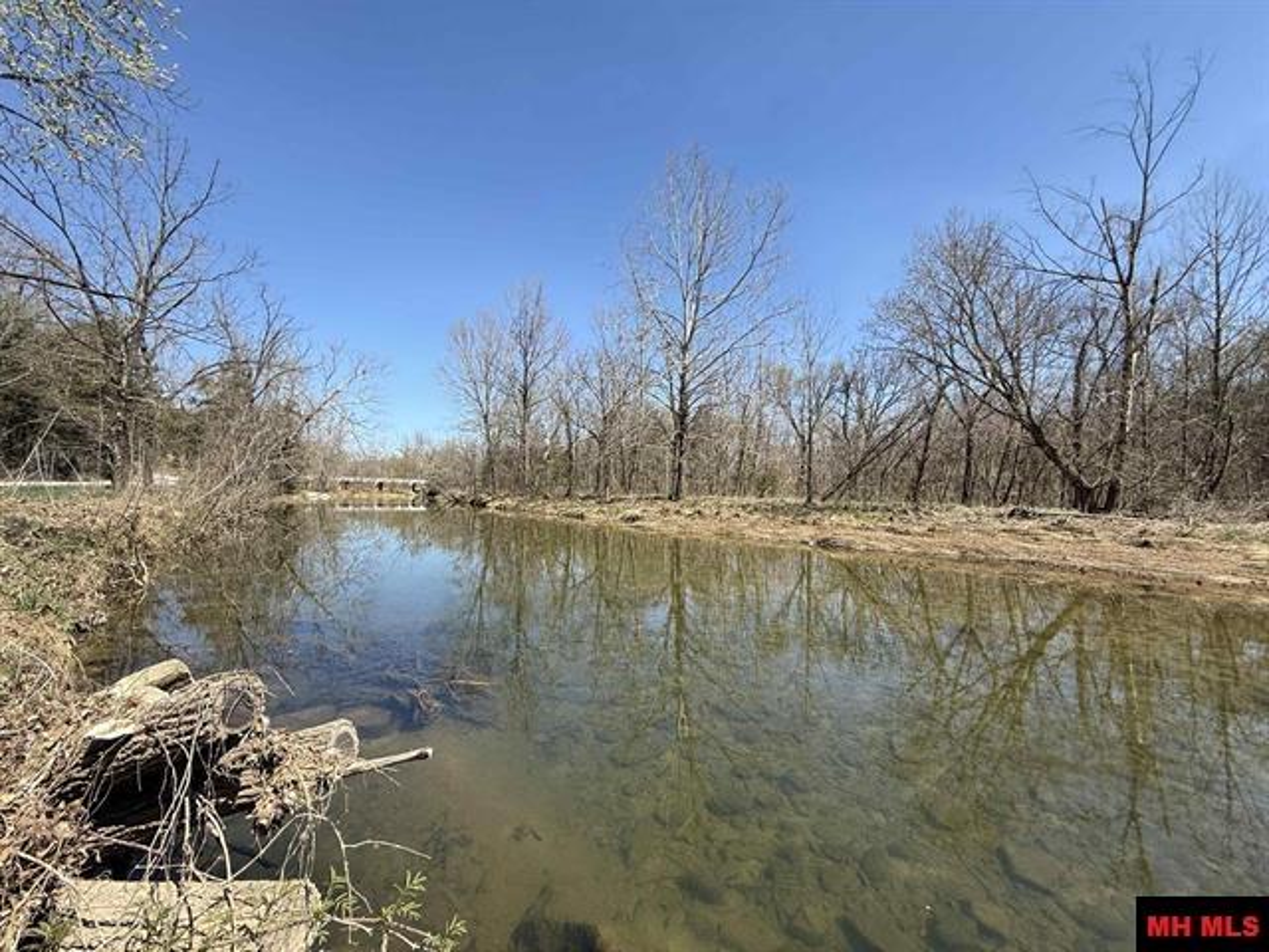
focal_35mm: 14
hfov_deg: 102.1
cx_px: 634
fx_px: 513
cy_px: 476
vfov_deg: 85.7
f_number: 2.2
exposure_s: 1/1368
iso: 50
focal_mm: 2.22
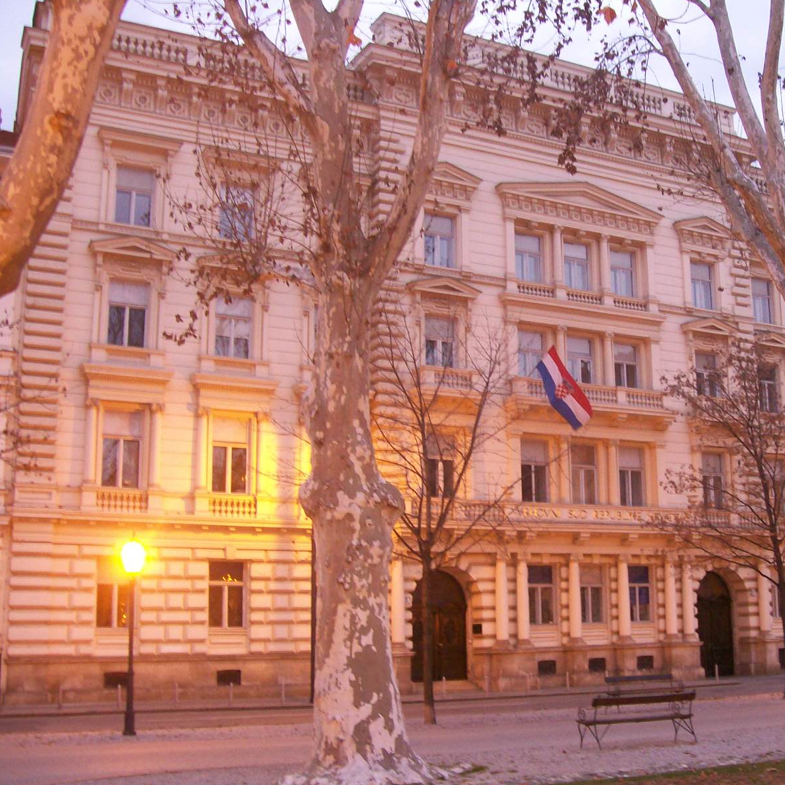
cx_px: 505
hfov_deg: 38.8
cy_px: 393
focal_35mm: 43
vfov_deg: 39.2
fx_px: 1103
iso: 140
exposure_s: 1/4.26
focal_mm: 6
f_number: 2.7
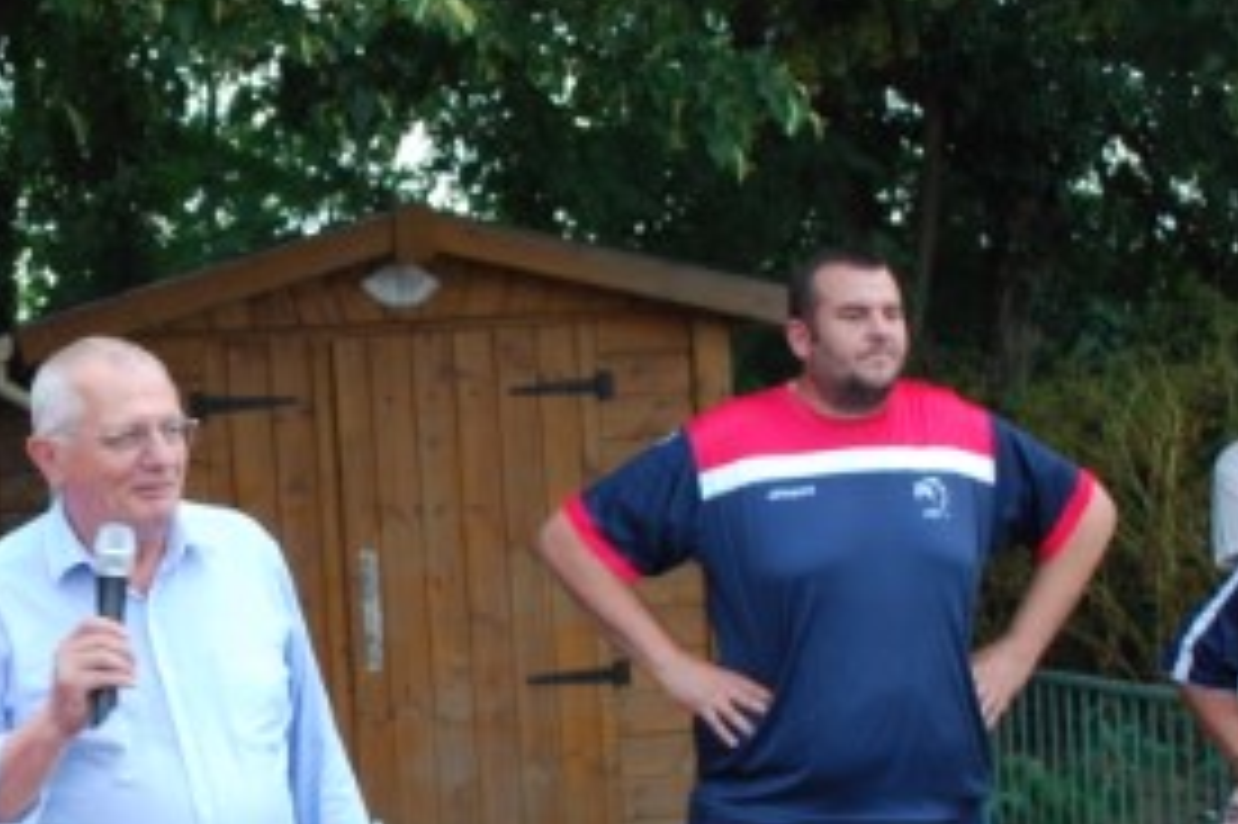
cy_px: 610
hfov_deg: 21.1
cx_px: 52
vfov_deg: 14.5
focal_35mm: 94
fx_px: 3230
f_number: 5.6
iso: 180
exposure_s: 1/125
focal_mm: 24
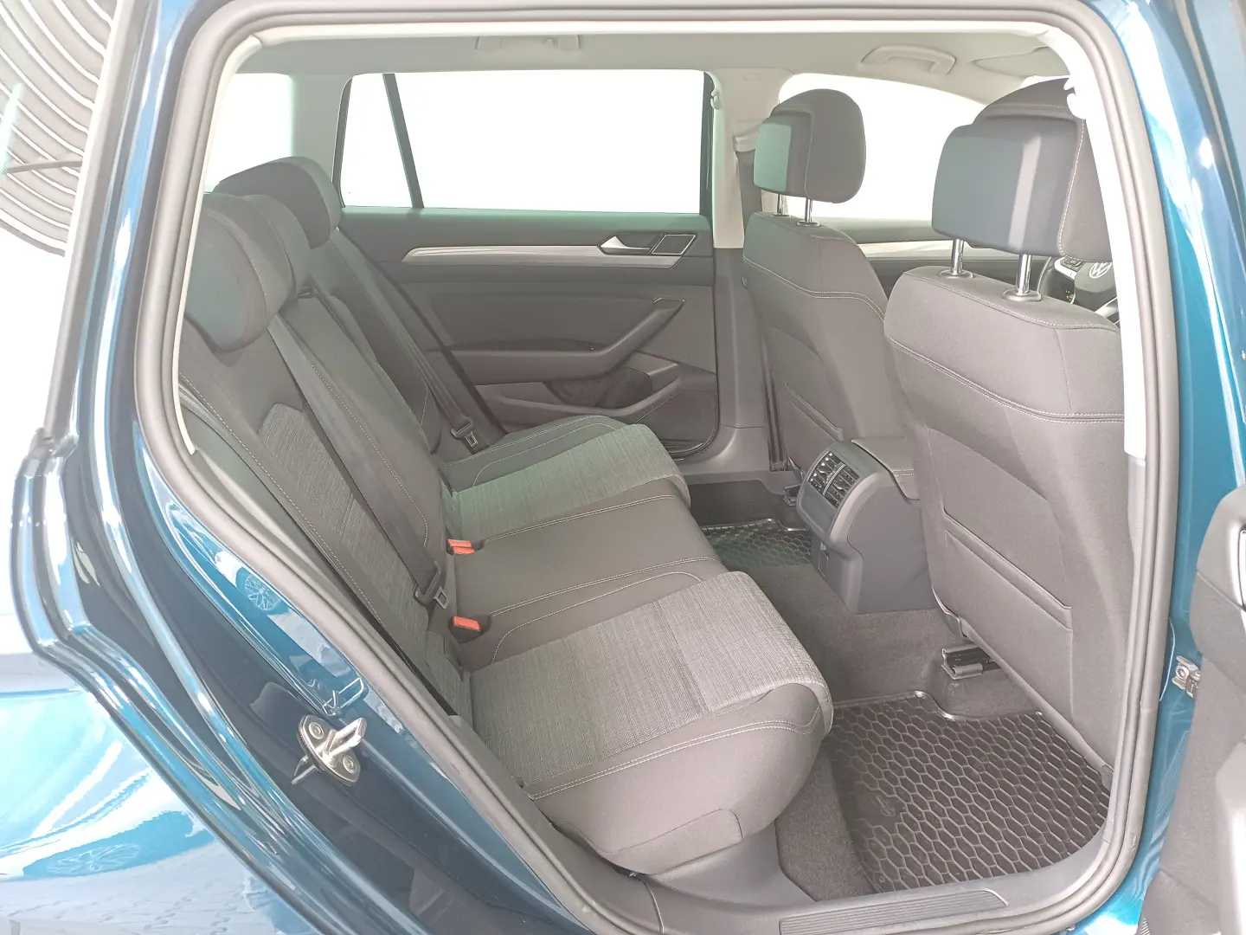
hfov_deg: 69.4
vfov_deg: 54.9
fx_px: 900
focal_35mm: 25
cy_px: 468
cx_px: 623
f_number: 1.8
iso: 400
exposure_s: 1/33.3
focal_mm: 4.65
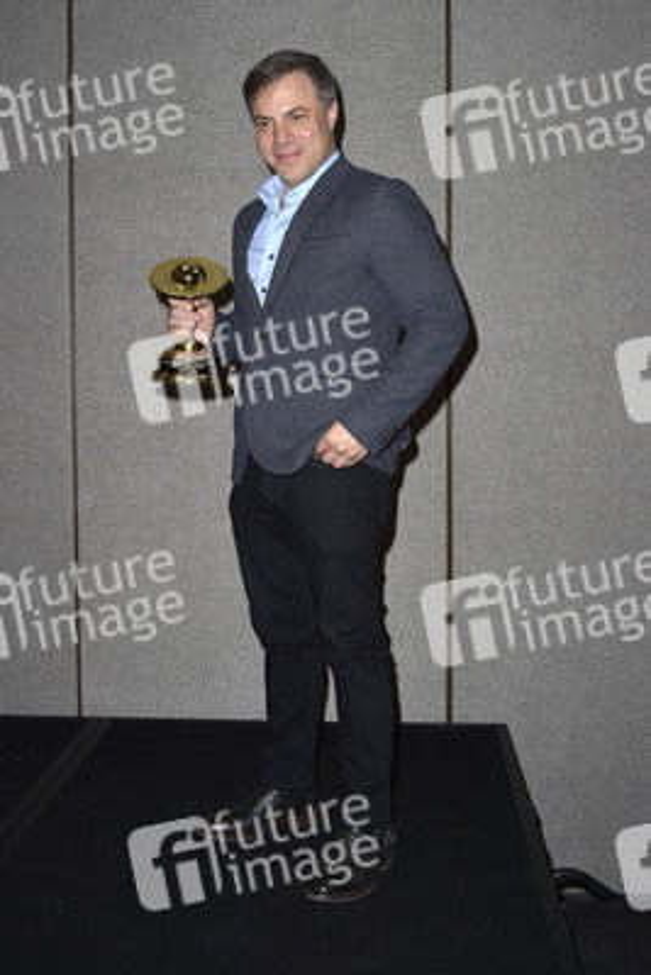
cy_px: 488
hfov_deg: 41.1
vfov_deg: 58.7
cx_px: 326
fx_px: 867
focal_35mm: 32
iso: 500
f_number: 6.3
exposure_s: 1/250
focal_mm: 32
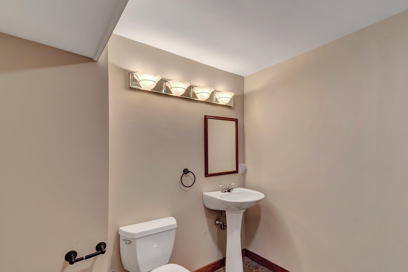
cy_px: 151
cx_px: 201
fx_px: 204
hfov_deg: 90.0
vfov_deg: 67.2
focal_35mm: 18
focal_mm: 14
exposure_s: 1/20
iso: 200
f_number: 8
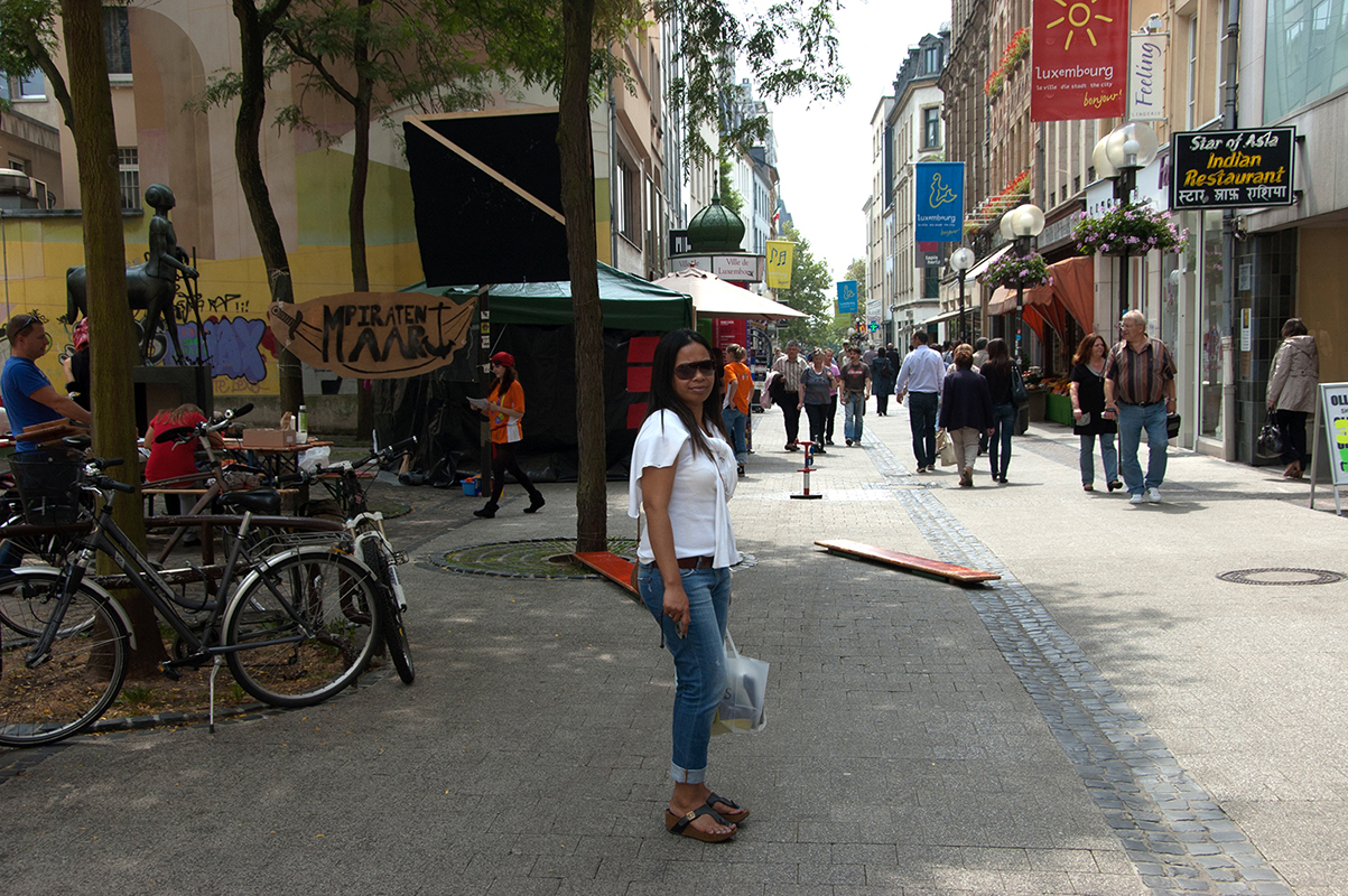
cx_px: 674
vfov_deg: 31.8
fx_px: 1571
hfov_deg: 46.4
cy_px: 448
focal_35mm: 42
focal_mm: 28
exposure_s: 1/200
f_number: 7.1
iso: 200
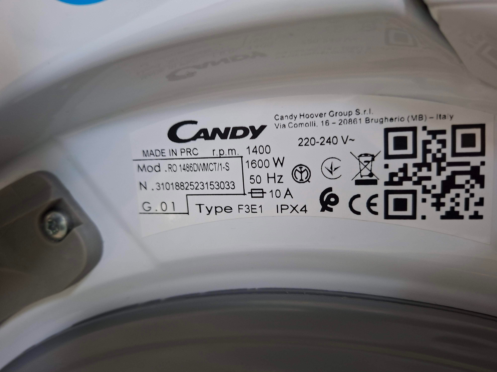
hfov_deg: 73.9
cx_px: 248
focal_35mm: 23
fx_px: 330
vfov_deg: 58.9
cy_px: 186
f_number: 1.8
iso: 320
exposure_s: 1/25
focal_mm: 5.54
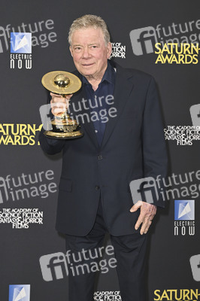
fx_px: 601
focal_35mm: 72
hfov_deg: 18.9
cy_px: 150
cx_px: 100
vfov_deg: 28.1
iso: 2000
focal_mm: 72
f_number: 5
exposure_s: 1/320
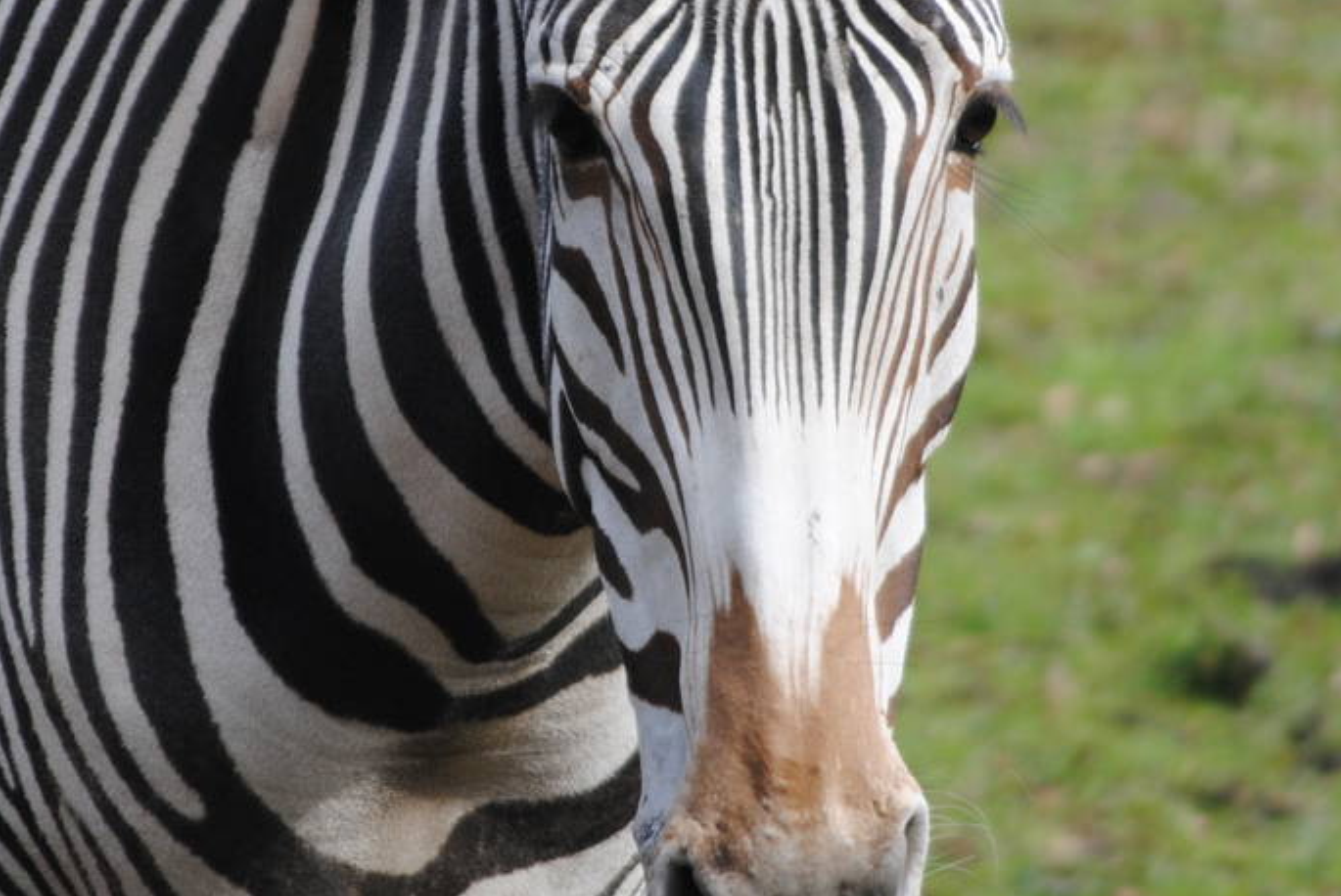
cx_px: 591
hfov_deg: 4.1
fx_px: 18945
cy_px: 291
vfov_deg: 2.7
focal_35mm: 508
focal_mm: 145
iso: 220
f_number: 5
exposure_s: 1/500
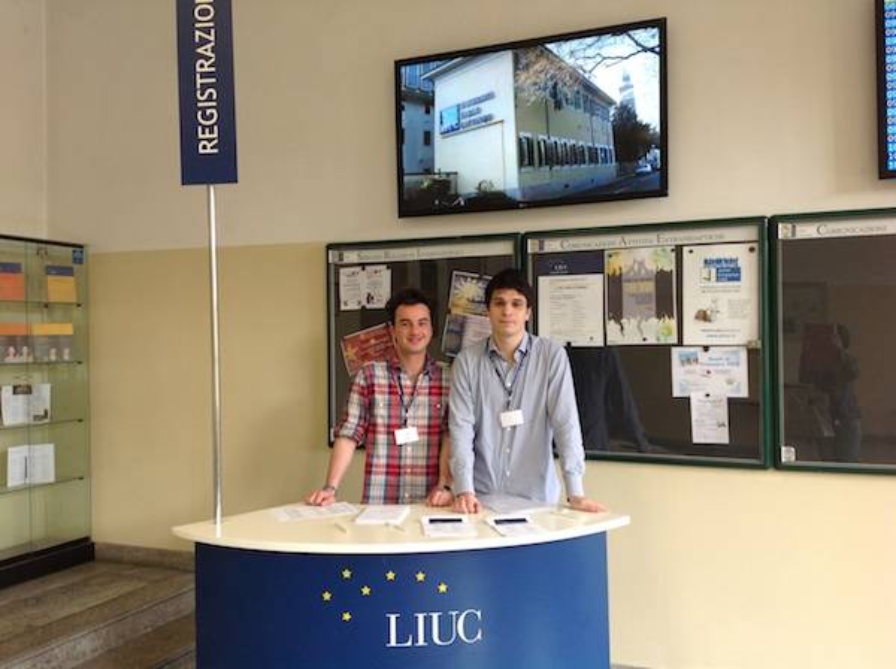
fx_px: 904
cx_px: 448
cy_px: 334
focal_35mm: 35
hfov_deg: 52.7
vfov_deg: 40.6
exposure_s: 1/30
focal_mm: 4.28
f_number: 2.4
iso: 64
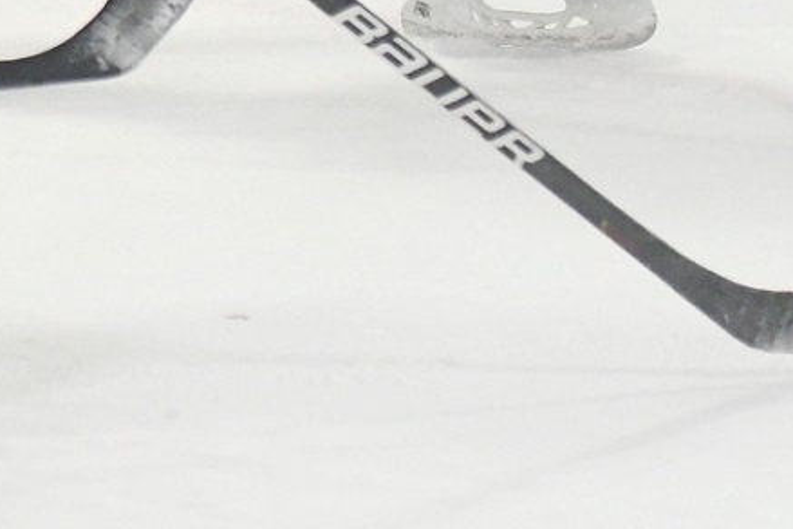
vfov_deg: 3.4
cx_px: -155
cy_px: -226
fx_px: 8946
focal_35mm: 406
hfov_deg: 5.1
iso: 3600
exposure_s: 1/1000
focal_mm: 70
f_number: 2.8
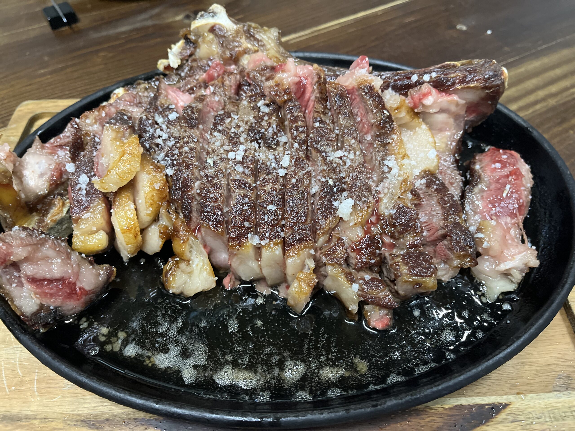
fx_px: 432
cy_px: 216
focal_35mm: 26
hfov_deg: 67.3
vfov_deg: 53.1
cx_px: 288
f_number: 1.6
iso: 500
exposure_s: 1/50
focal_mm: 5.1
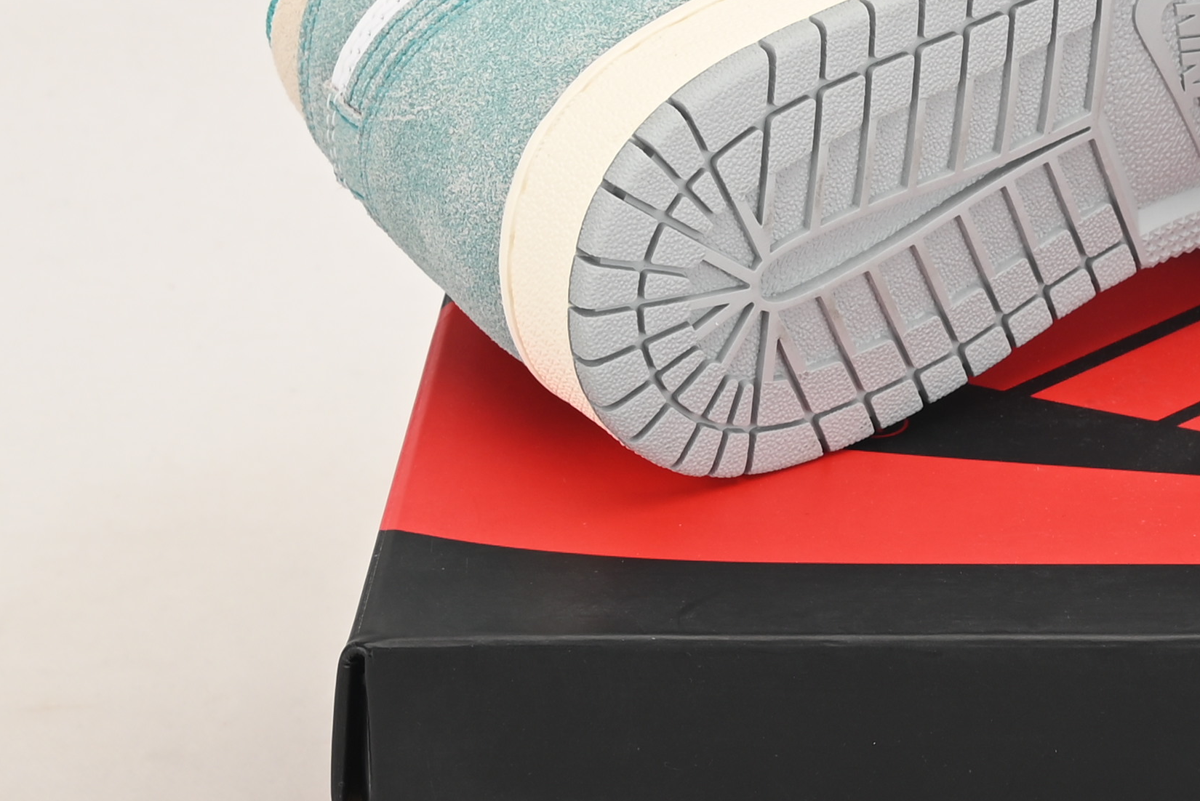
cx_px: 1394
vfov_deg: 7.8
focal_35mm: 175
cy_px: 177
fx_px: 5836
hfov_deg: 11.5
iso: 100
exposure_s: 1/200
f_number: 11
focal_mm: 48
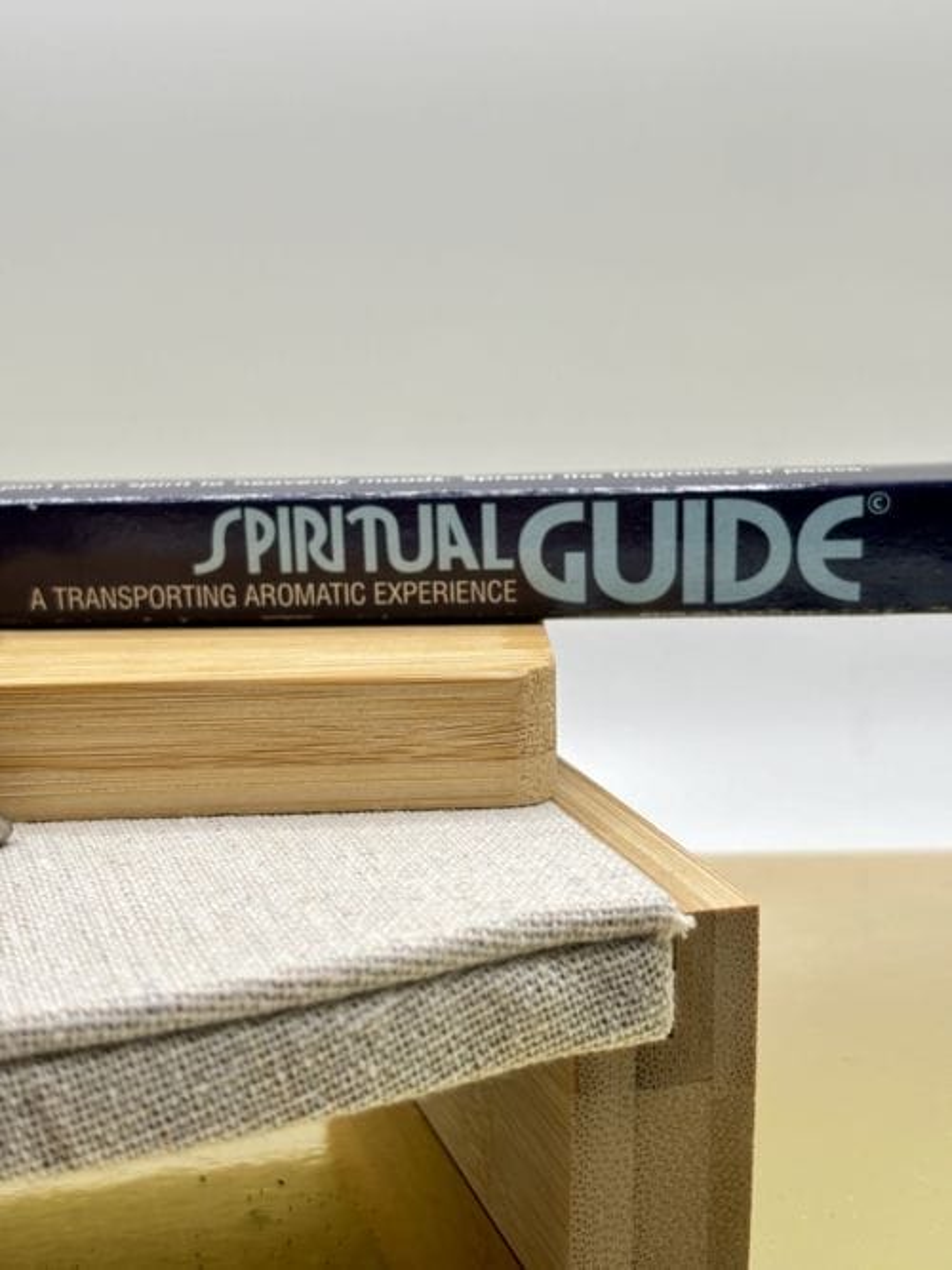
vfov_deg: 36.8
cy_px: 635
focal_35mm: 52
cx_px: 476
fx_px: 1907
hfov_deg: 28.0
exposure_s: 1/100
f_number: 1.6
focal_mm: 5.96
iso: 40
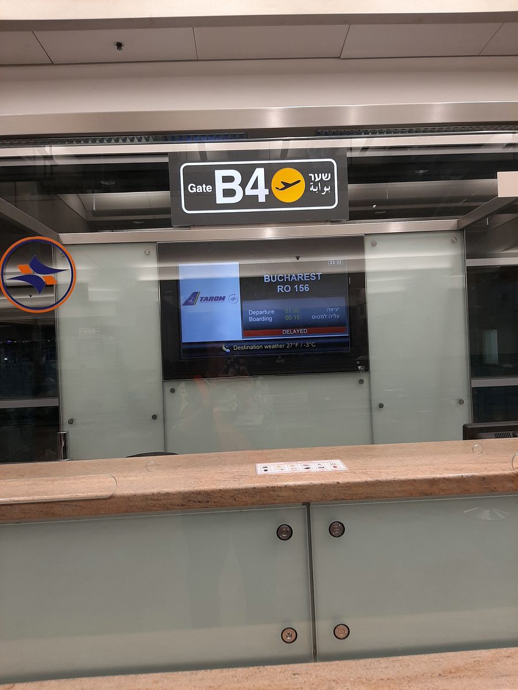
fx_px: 519
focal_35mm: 26
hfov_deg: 53.1
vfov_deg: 67.3
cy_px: 345
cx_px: 259
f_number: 1.7
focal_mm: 3.93
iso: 40
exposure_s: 1/50
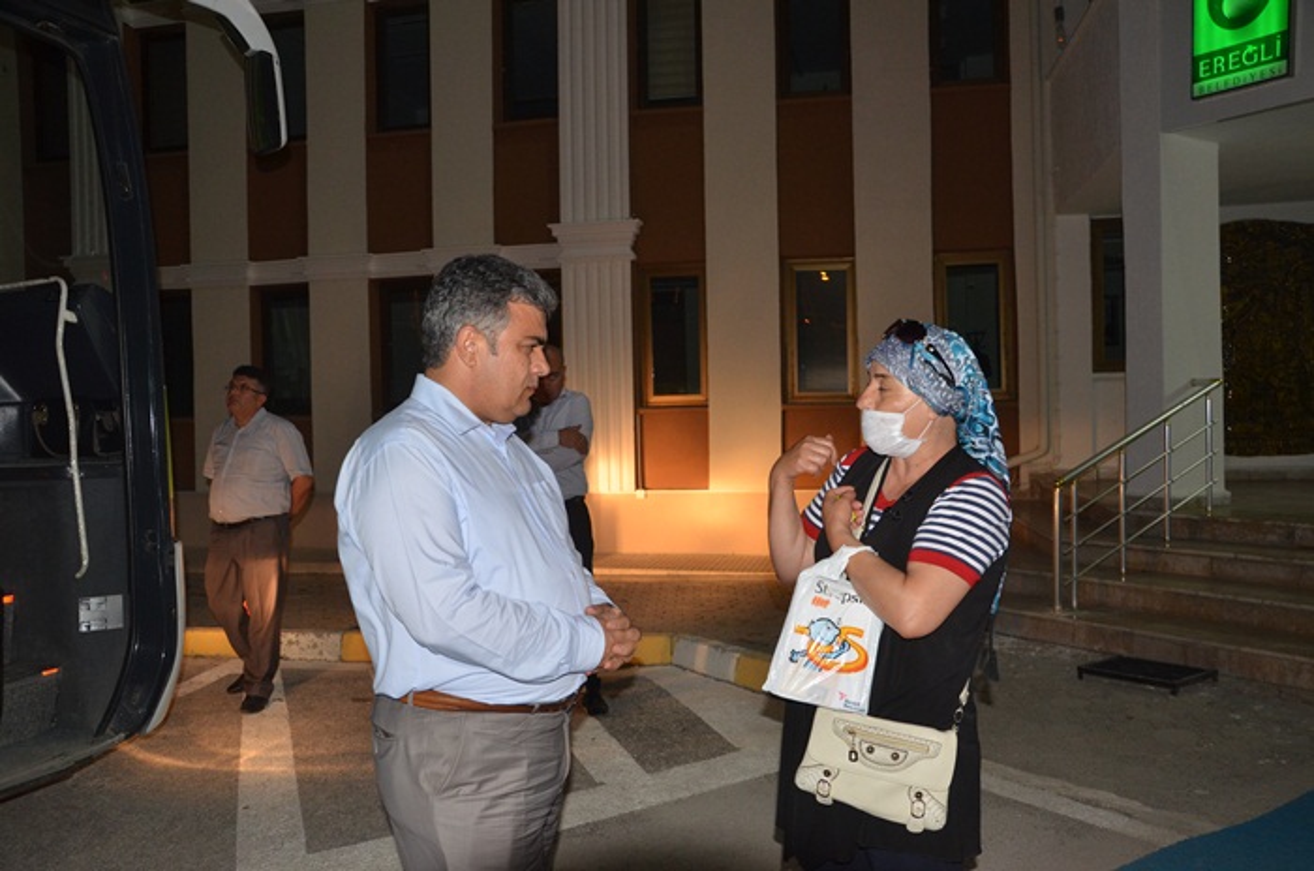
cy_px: 436
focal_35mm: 32
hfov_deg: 59.6
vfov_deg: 41.6
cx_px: 657
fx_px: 1148
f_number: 5
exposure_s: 1/60
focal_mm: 21
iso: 800
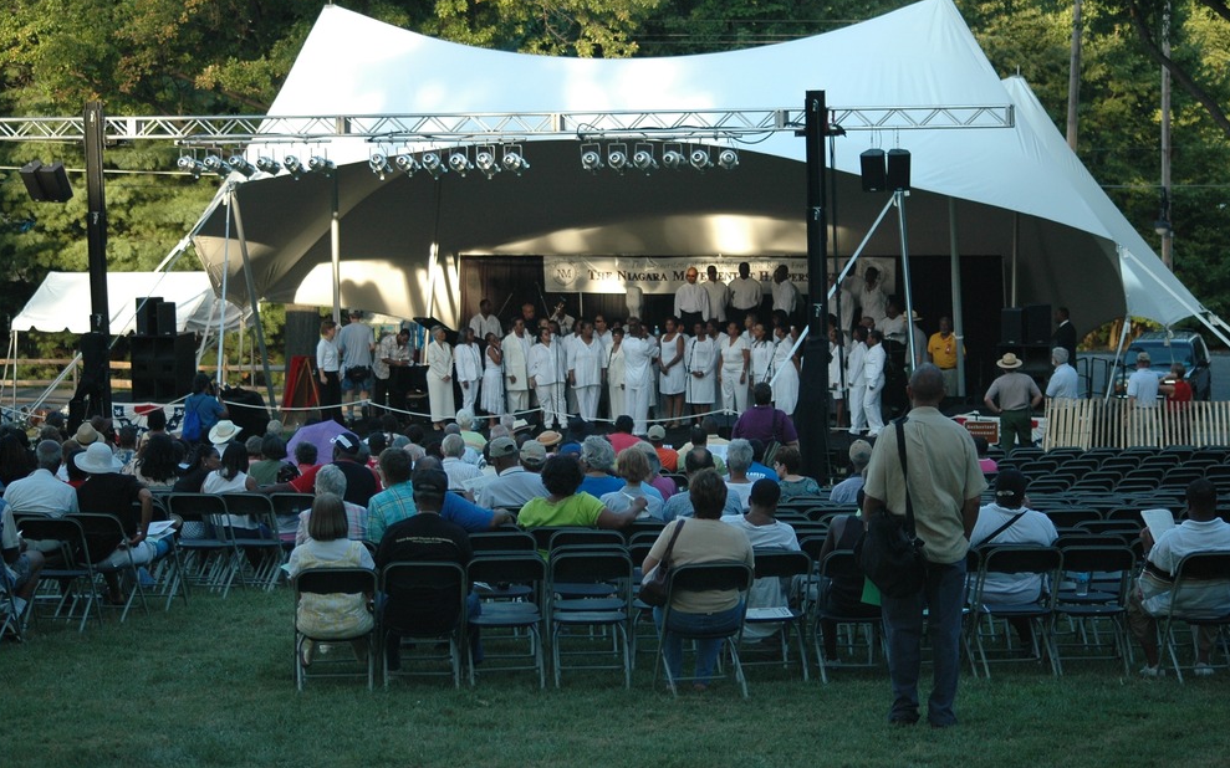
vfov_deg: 12.1
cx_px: 617
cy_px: 357
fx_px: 3620
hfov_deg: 19.3
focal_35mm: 108
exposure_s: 1/500
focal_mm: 70
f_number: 4
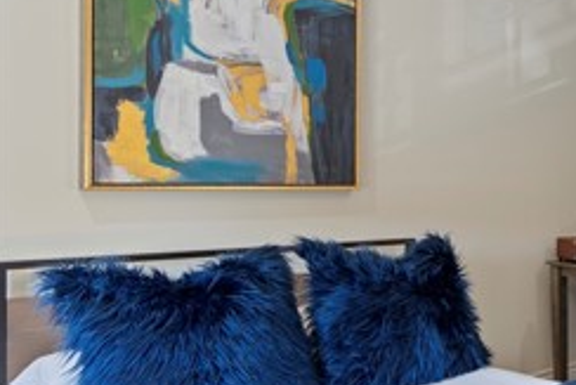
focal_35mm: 42
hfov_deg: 33.6
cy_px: 204
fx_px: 672
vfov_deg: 31.9
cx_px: 751
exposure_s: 1/2
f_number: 8
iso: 250
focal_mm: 16
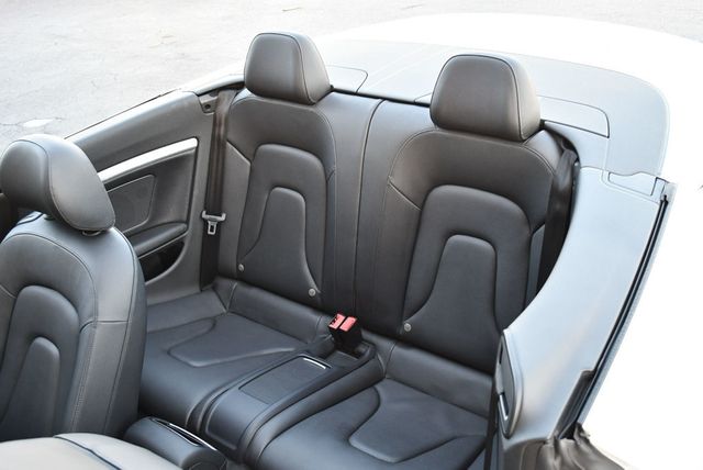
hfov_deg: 53.1
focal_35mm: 36
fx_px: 704
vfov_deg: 36.9
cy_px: 235
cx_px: 352
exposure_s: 1/250
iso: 720
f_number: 3.5
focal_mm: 18
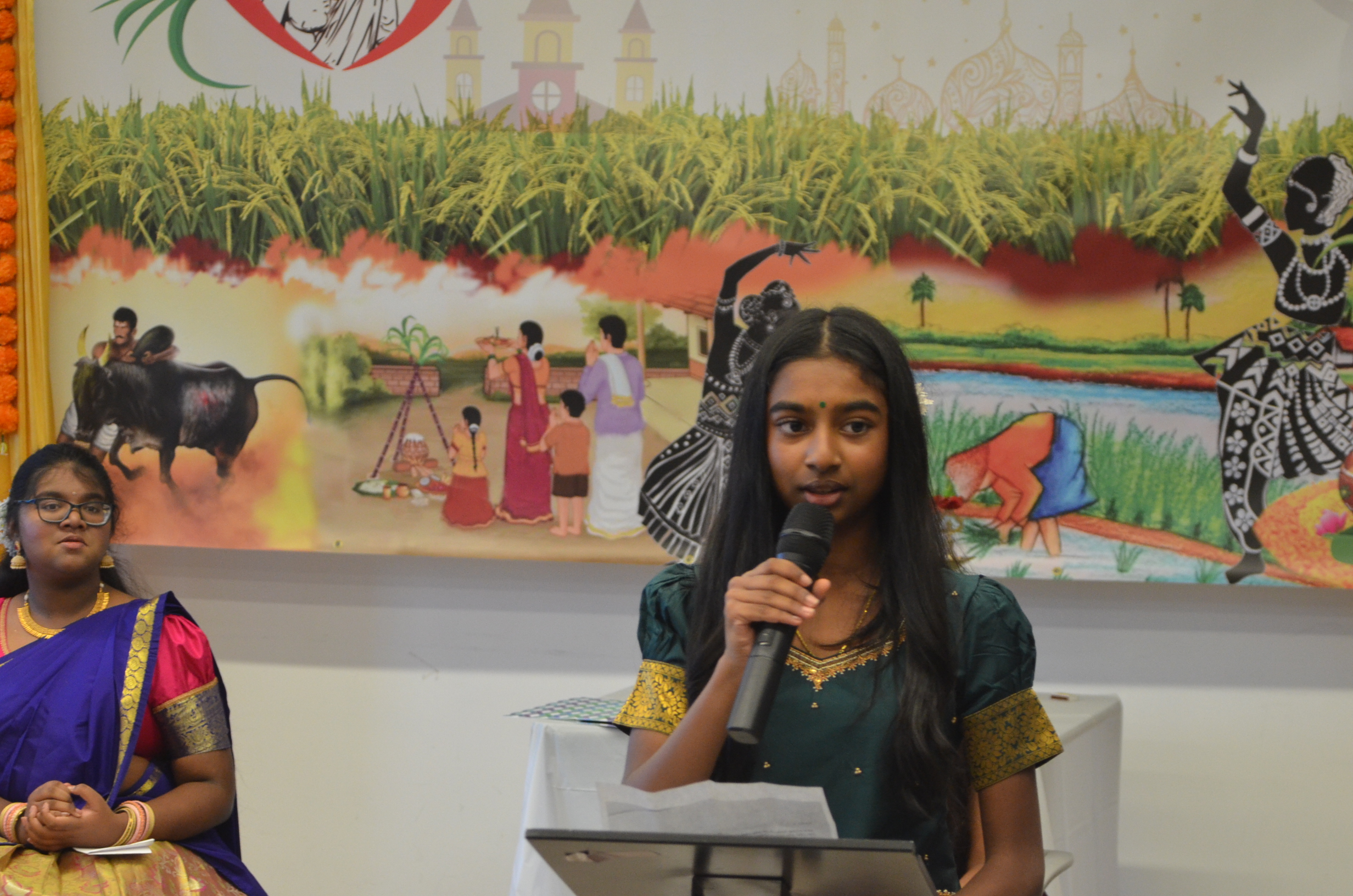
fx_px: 4219
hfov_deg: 18.2
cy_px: 448
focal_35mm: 112
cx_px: 676
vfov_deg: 12.1
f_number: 5.6
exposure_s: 1/60
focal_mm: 75
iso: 1600
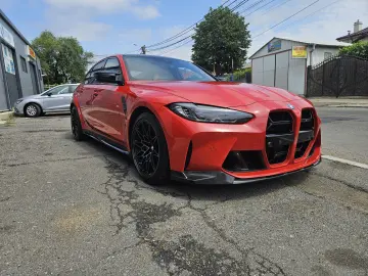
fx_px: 245
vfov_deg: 58.9
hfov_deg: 73.9
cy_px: 138
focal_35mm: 23
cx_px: 184
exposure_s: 1/1789
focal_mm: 5.4
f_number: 1.8
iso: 25
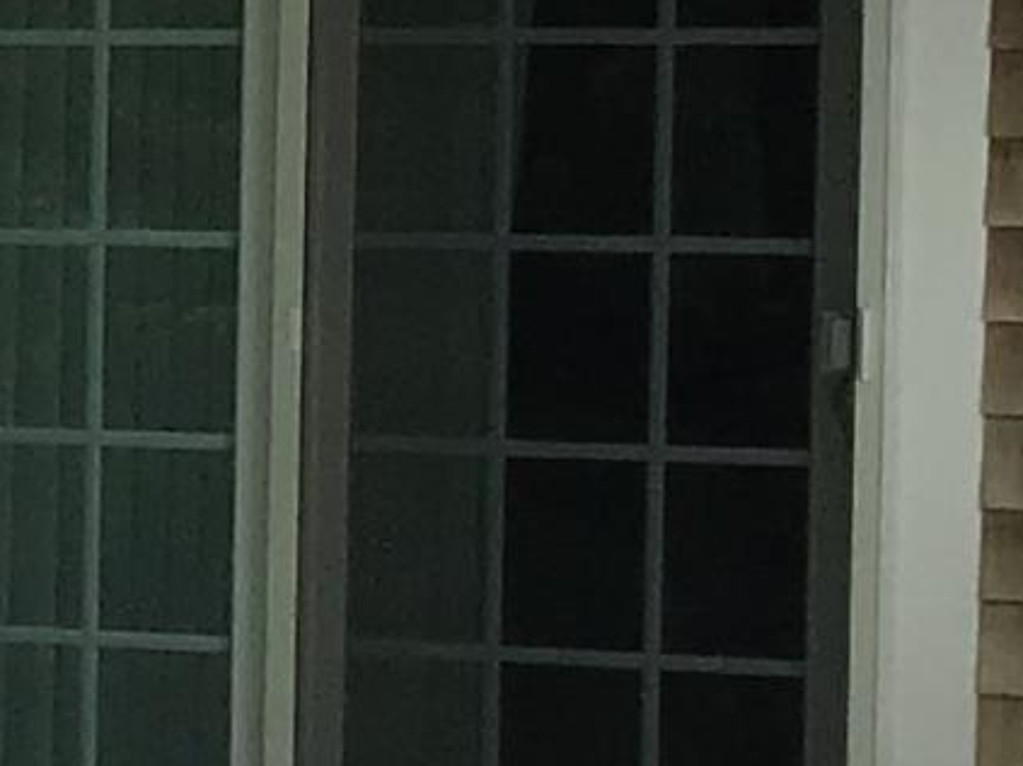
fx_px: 6500
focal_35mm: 220
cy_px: 319
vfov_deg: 6.7
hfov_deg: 8.0
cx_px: -1756
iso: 25
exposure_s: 1/823
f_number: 2.4
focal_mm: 3.3
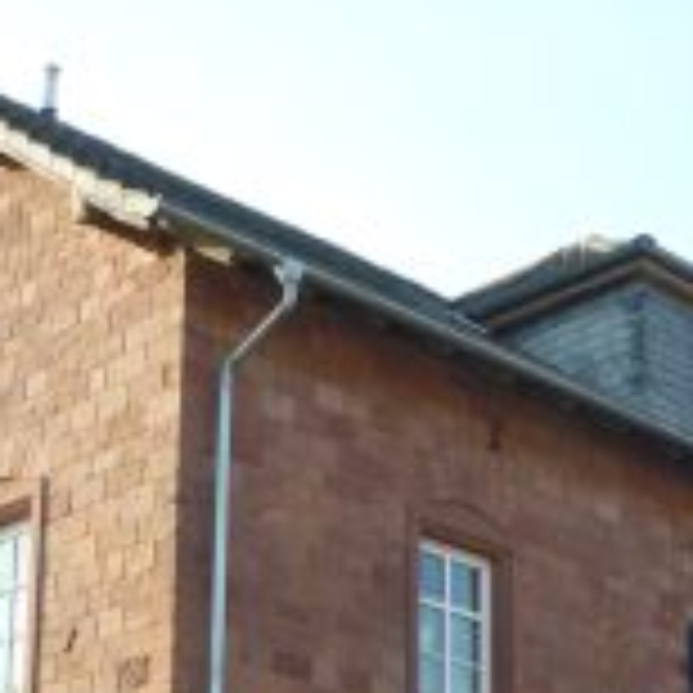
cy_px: 774
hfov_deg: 19.7
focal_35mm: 88
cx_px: 414
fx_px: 1993
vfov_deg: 18.9
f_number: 4
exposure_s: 1/200
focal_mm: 5.2
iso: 100
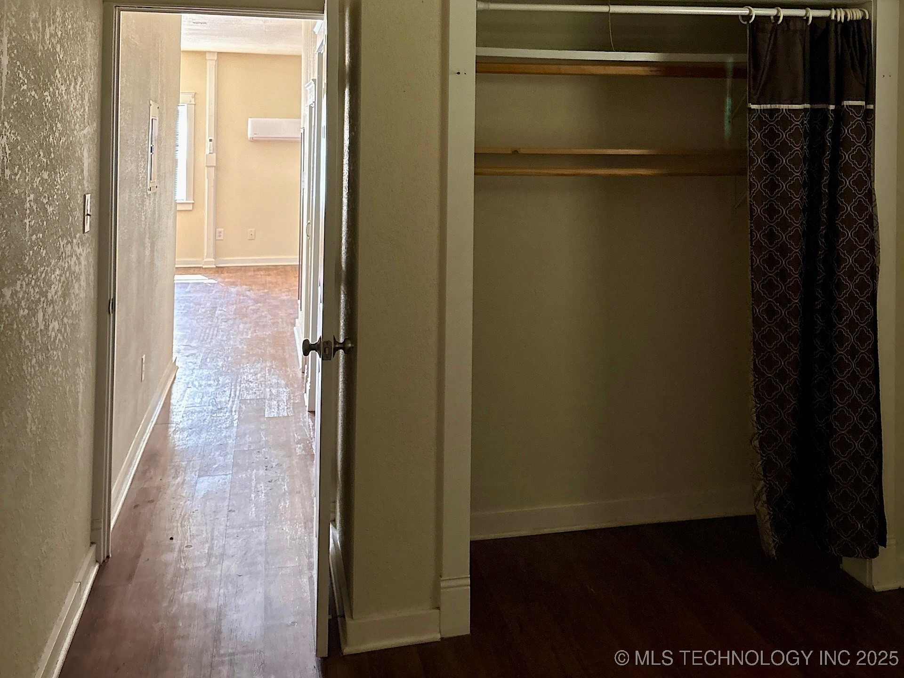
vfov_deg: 53.1
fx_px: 679
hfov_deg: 67.3
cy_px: 339
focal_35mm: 26
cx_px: 452
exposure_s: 1/53
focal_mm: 5.96
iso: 500
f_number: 1.6
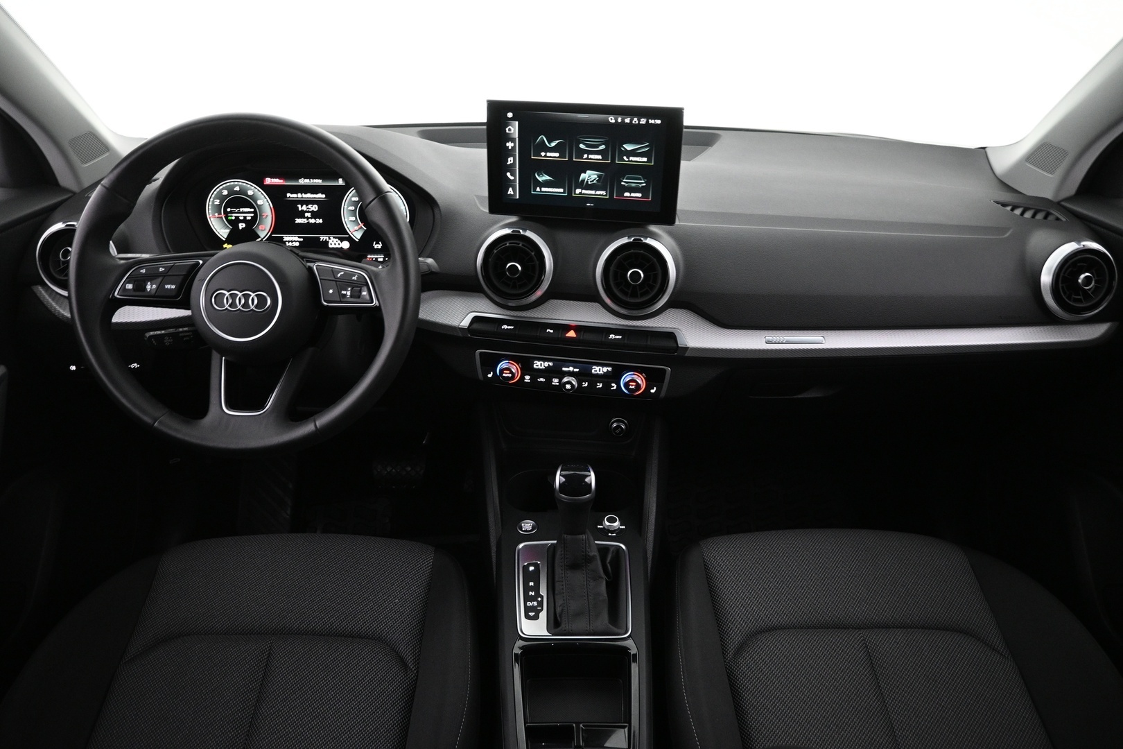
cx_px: 562
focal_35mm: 24
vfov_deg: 53.1
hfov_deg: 73.7
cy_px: 374
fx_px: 749
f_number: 3.5
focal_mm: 16
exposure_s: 1/25
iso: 1600
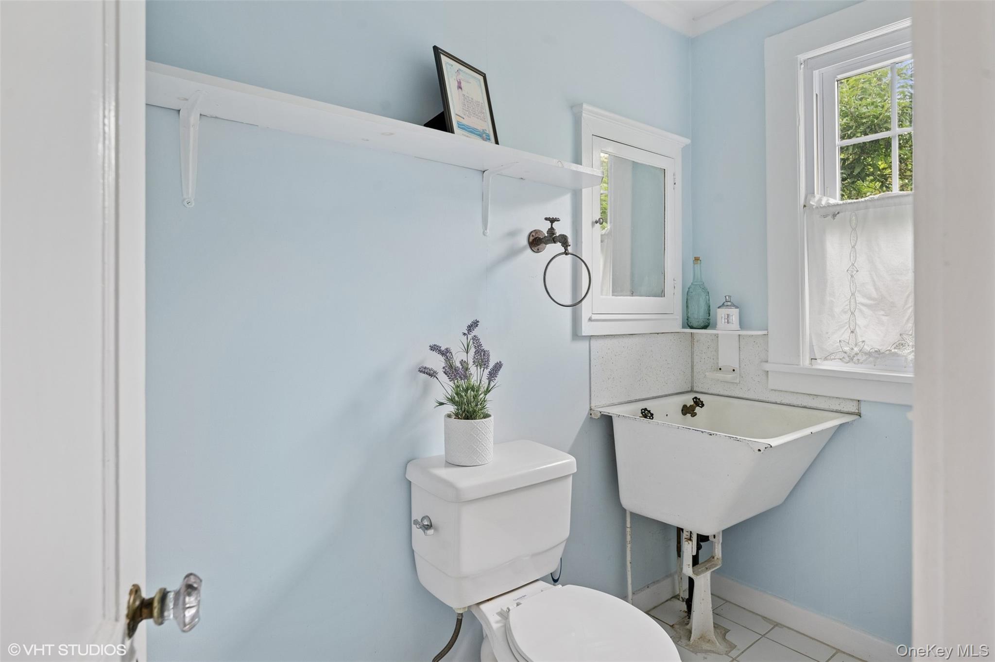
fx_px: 539
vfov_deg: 63.2
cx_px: 498
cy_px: 331
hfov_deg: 85.4
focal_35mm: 20
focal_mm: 19.5
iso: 320
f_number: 7.1
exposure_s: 1/80
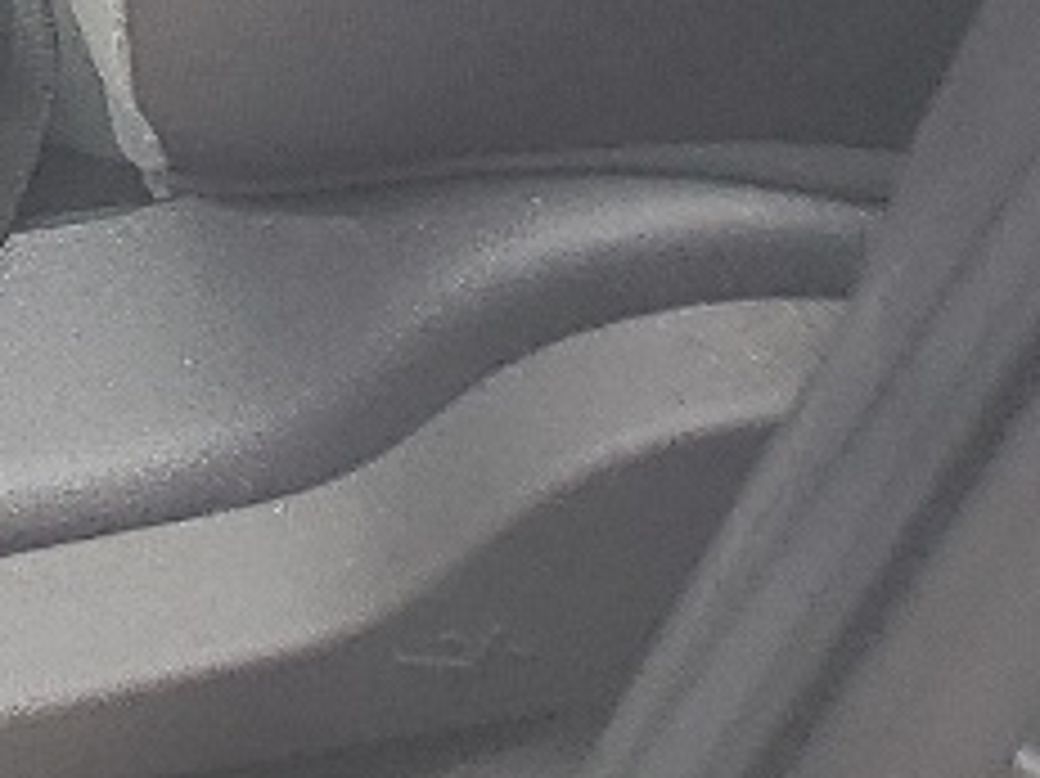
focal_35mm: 180
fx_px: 5405
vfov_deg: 7.1
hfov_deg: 9.4
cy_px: -1821
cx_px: -1747
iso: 50
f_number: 1.5
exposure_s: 1/167
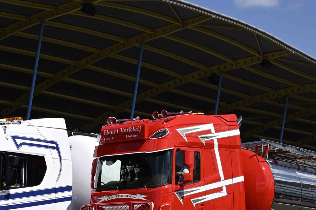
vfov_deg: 11.6
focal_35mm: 118
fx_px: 1036
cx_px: 83
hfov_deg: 17.3
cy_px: 122
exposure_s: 1/500
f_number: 5.6
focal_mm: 46
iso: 100
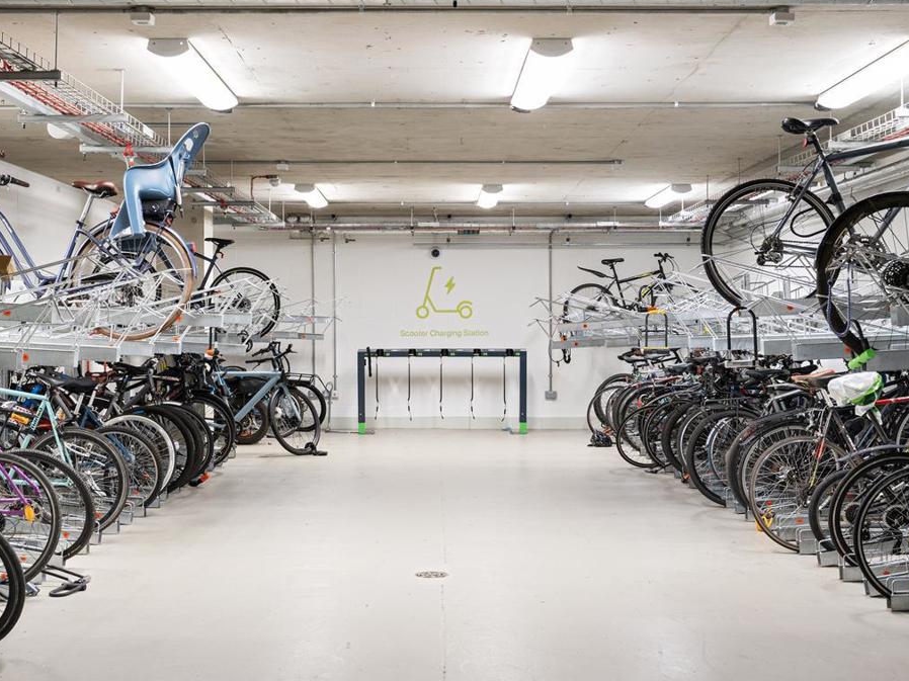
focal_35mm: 34
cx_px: 431
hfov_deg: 53.9
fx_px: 893
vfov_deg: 41.8
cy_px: 338
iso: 800
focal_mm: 31
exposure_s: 1/3
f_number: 8
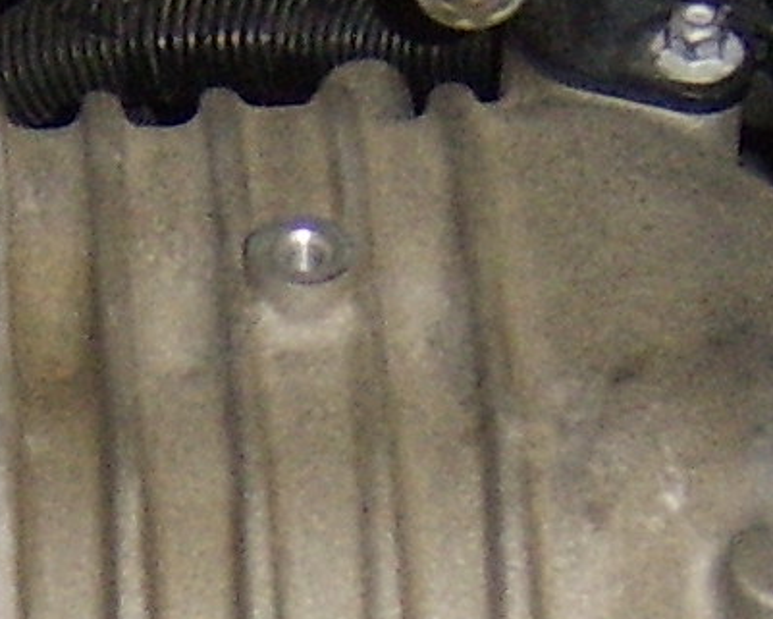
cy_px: 852
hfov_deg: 8.3
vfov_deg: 6.6
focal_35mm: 232
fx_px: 5309
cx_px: 233
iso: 141
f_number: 2.7
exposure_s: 1/30
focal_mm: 8.13
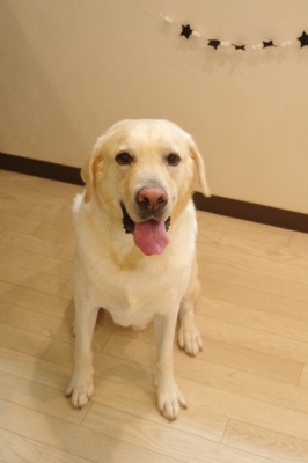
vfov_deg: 40.4
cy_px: 232
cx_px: 154
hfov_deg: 27.5
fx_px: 630
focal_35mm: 49
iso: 3200
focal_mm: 33
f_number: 5.6
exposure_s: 1/50
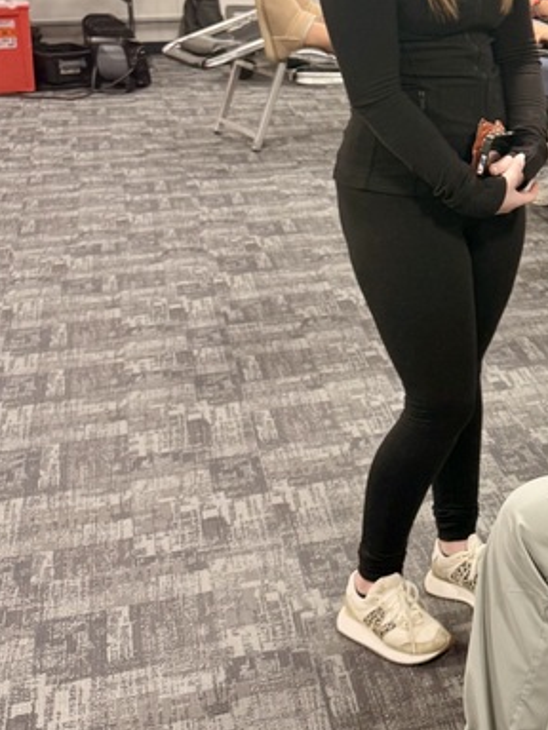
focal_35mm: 64
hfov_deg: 21.3
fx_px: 1351
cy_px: 228
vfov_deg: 30.0
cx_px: 660
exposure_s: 1/60
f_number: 1.78
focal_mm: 6.76
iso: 125
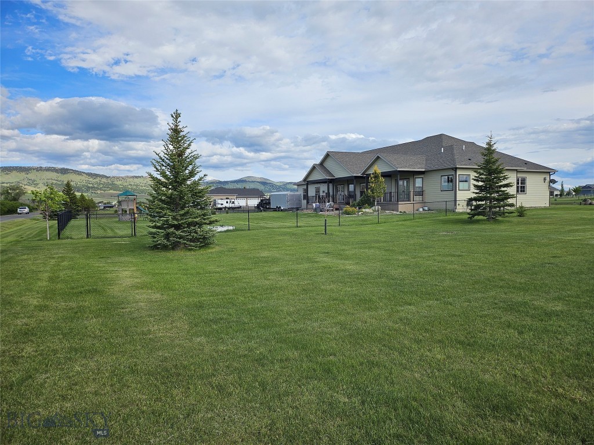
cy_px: 222
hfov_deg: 71.6
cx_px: 297
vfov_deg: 56.8
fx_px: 412
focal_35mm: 24
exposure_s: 1/5372
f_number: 1.8
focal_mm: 5
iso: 50
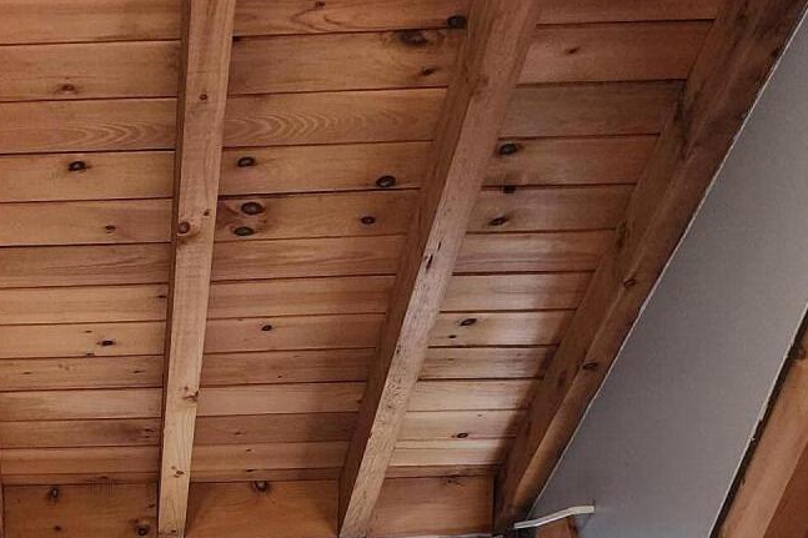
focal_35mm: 74
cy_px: 855
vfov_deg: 16.4
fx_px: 1660
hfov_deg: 26.5
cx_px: 96
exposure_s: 1/120
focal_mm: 6.4
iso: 640
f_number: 1.8
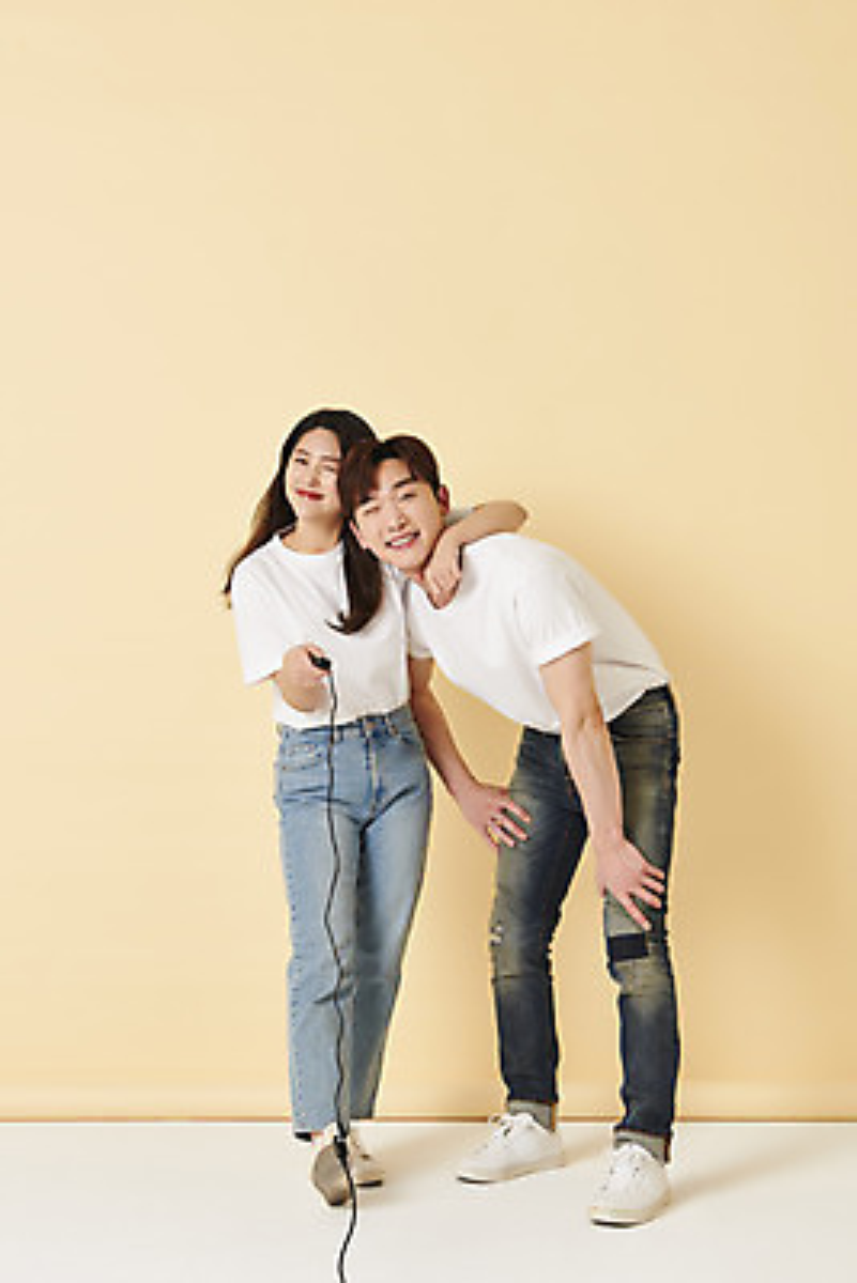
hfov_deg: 21.9
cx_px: 428
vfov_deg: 32.4
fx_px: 2212
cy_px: 642
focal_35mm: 62
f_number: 13
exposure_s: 1/125
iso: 100
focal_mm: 62
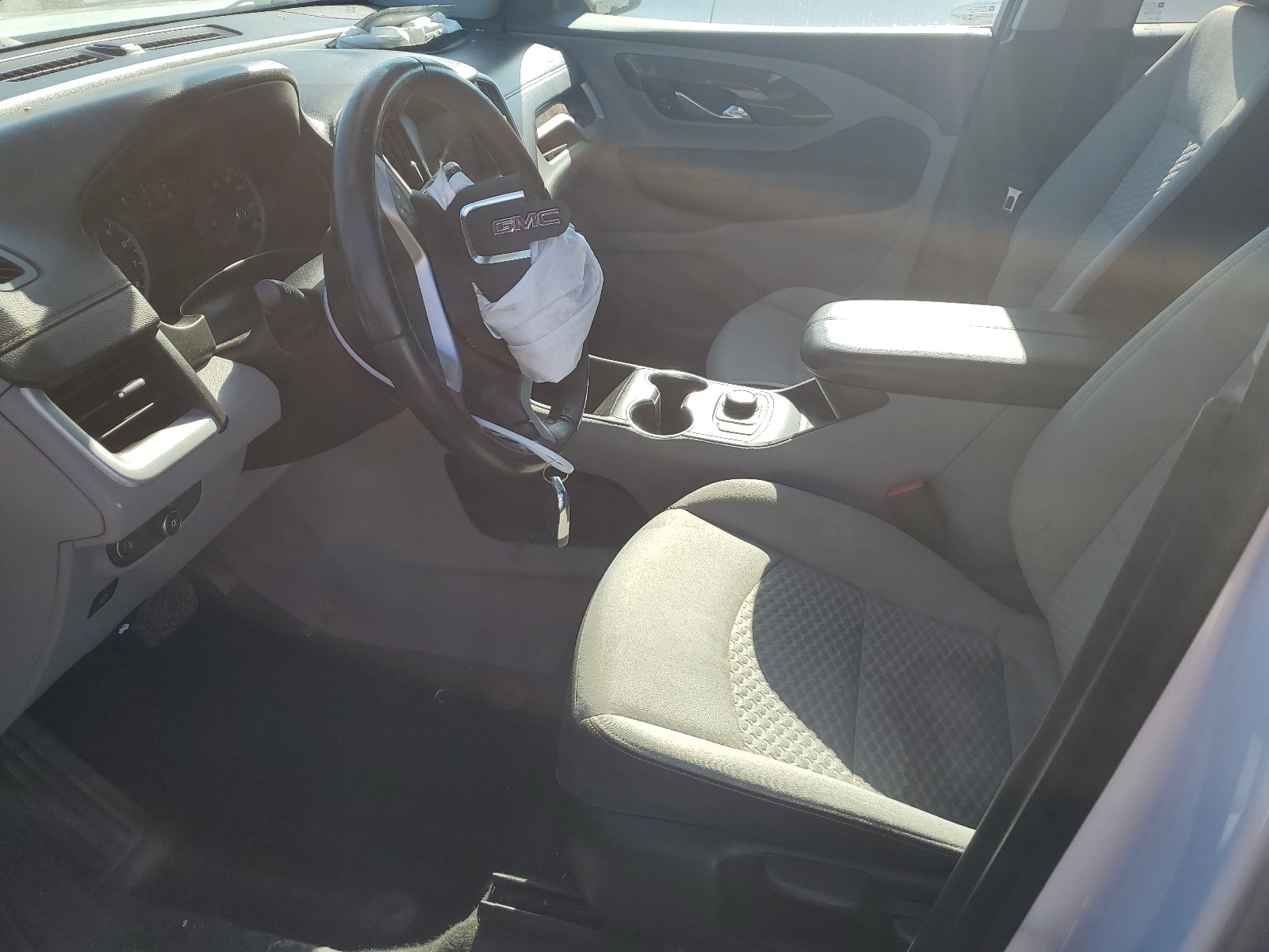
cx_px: 634
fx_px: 953
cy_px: 476
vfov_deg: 53.1
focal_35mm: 26
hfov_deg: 67.3
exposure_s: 1/1000
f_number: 1.5
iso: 50
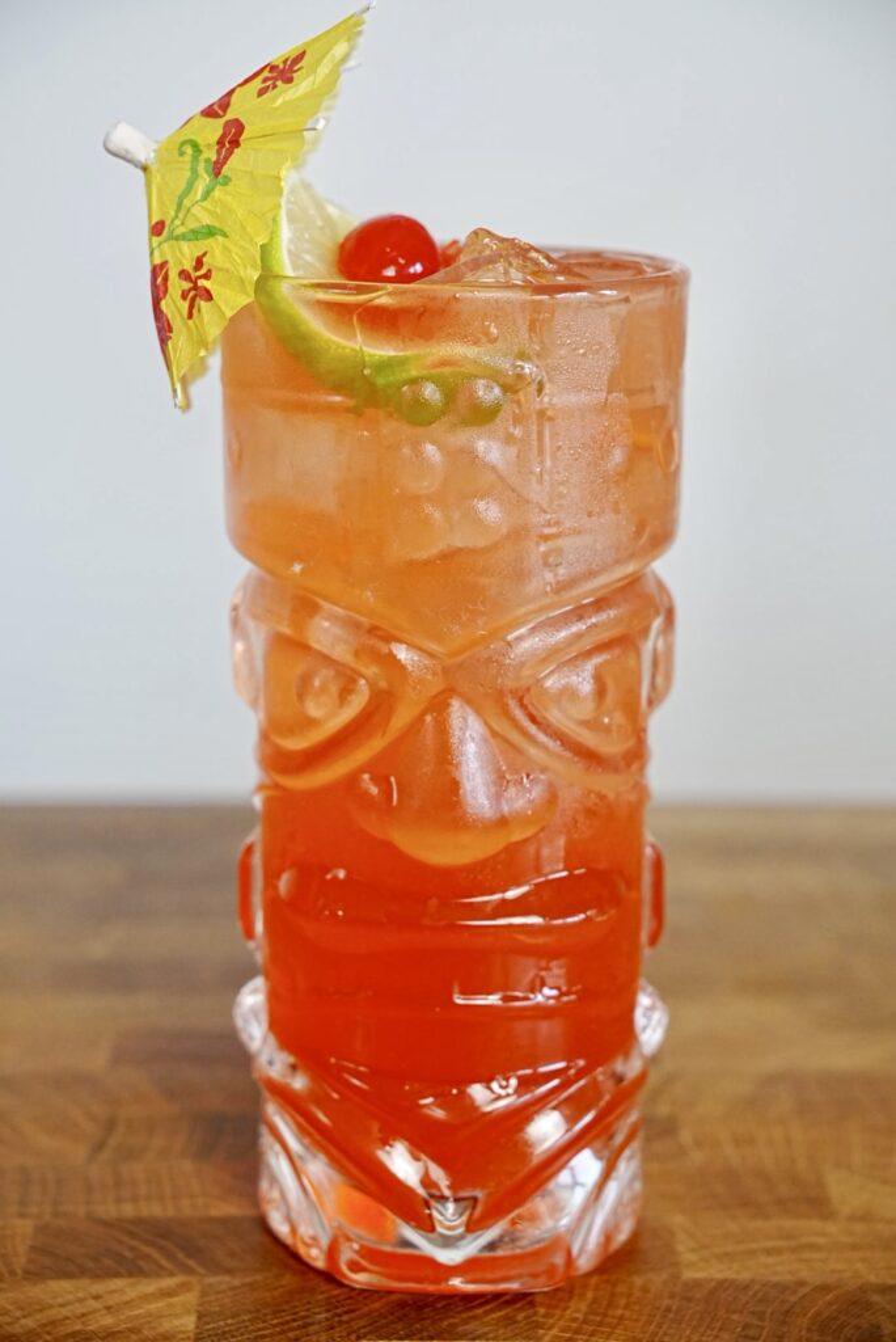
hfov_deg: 19.4
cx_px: 448
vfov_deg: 28.7
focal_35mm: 70
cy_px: 671
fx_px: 2617
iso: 800
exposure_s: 1/100
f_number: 4.5
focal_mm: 46.8
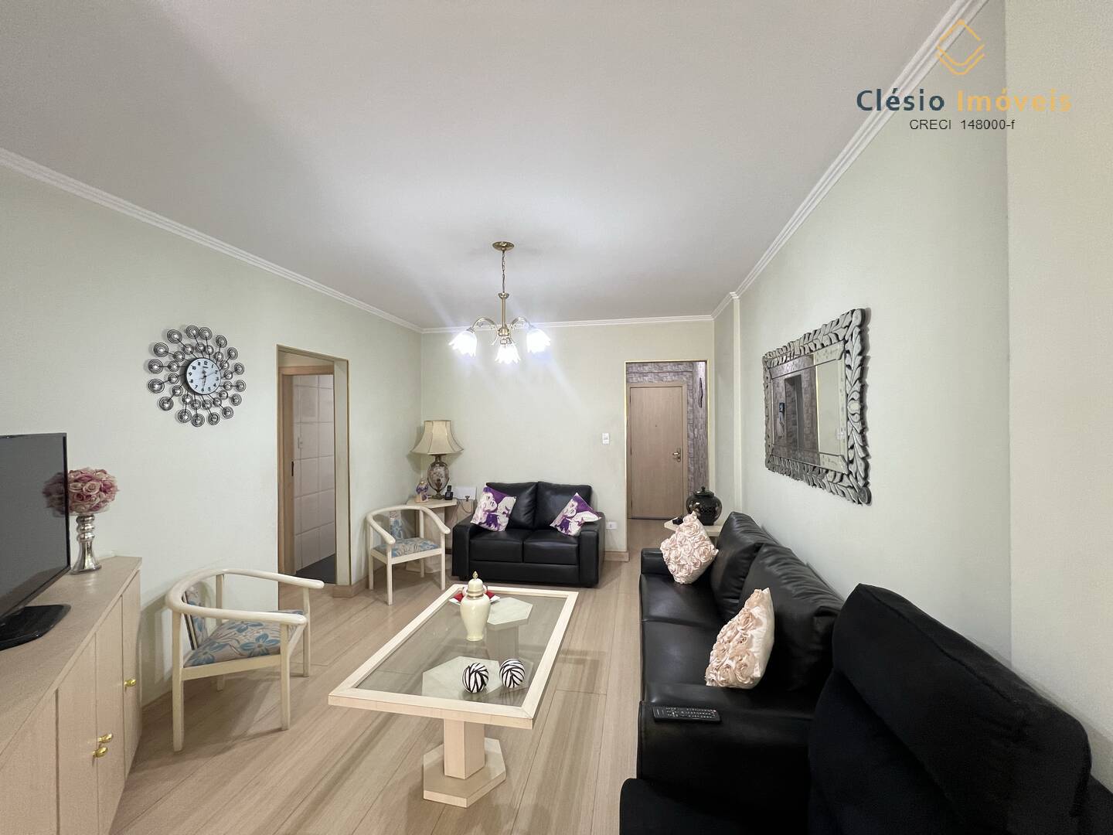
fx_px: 418
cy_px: 418
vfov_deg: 89.9
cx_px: 556
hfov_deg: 106.2
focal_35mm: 13
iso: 200
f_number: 1.8
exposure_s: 1/60
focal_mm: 1.57
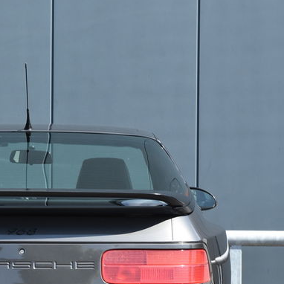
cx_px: 22
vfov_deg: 10.2
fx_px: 1587
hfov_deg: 10.2
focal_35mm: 171
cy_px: 210
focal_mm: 50
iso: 450
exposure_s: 1/500
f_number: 8
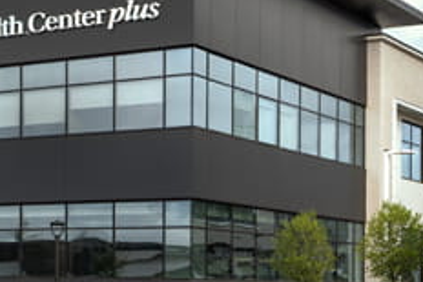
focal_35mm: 72
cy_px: 138
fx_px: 846
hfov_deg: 26.9
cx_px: 24
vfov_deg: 19.0
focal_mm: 35
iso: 200
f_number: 11
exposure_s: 1/80
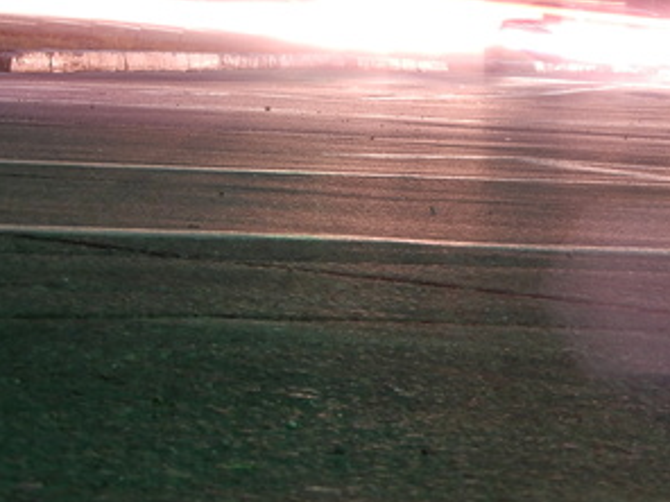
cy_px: 328
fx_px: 4529
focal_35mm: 234
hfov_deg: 8.4
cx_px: 677
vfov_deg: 6.3
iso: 80
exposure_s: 6
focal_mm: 16.9
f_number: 5.6
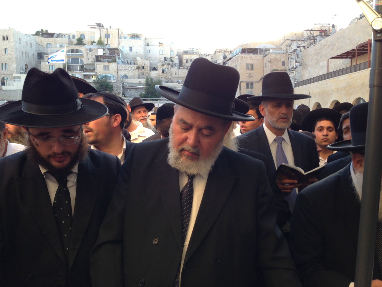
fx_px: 364
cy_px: 144
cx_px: 191
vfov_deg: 42.9
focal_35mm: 33
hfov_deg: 55.4
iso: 50
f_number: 2.4
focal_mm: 4.13
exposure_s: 1/135
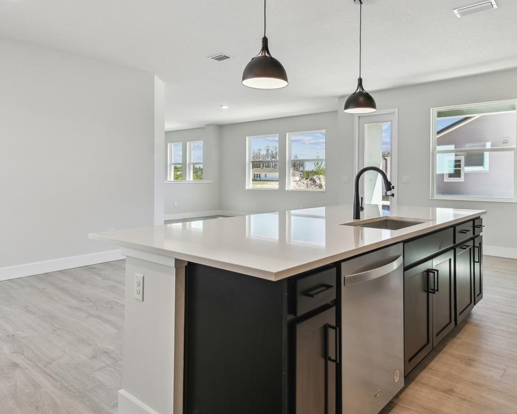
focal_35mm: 23
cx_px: 305
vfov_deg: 60.5
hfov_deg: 72.0
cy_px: 170
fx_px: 352
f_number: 7.1
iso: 100
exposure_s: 1/20
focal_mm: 10
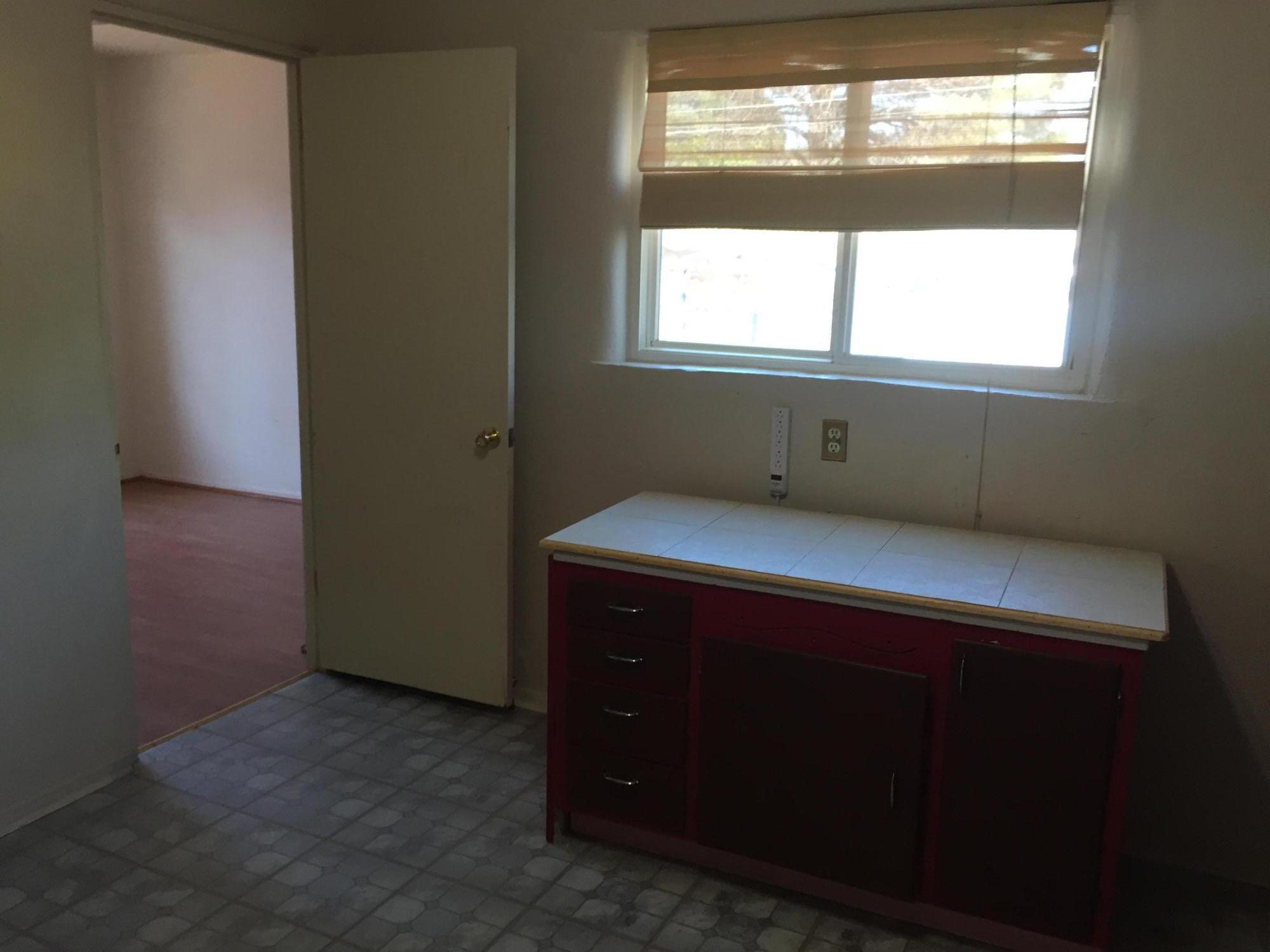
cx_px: 635
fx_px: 1064
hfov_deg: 61.7
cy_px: 476
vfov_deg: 48.2
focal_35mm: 29
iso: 32
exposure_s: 1/30
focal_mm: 4.15
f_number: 2.2
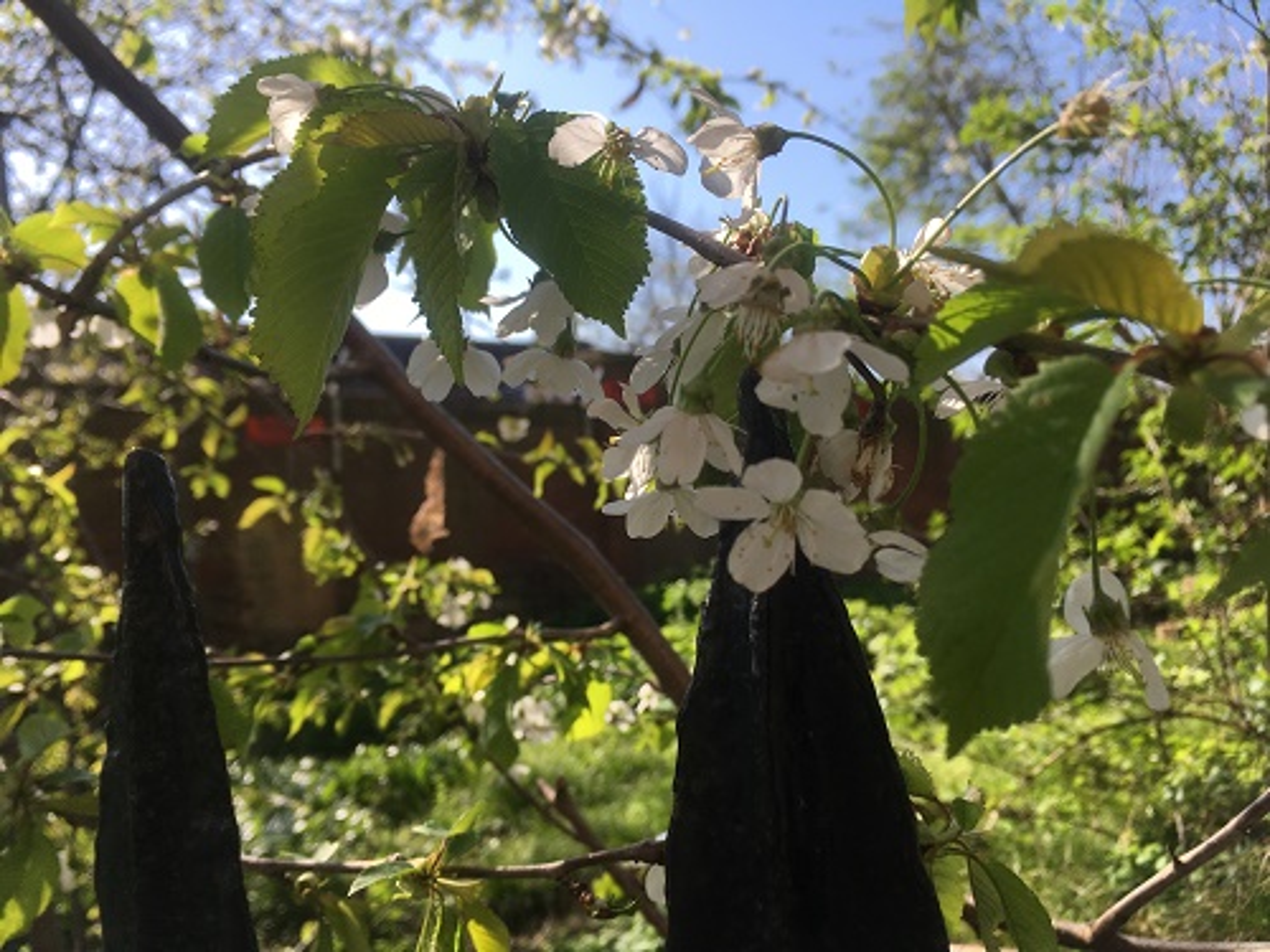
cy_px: 476
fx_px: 1064
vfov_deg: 48.2
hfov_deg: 61.7
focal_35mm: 29
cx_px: 635
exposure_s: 1/686
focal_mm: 4.15
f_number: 2.2
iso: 25
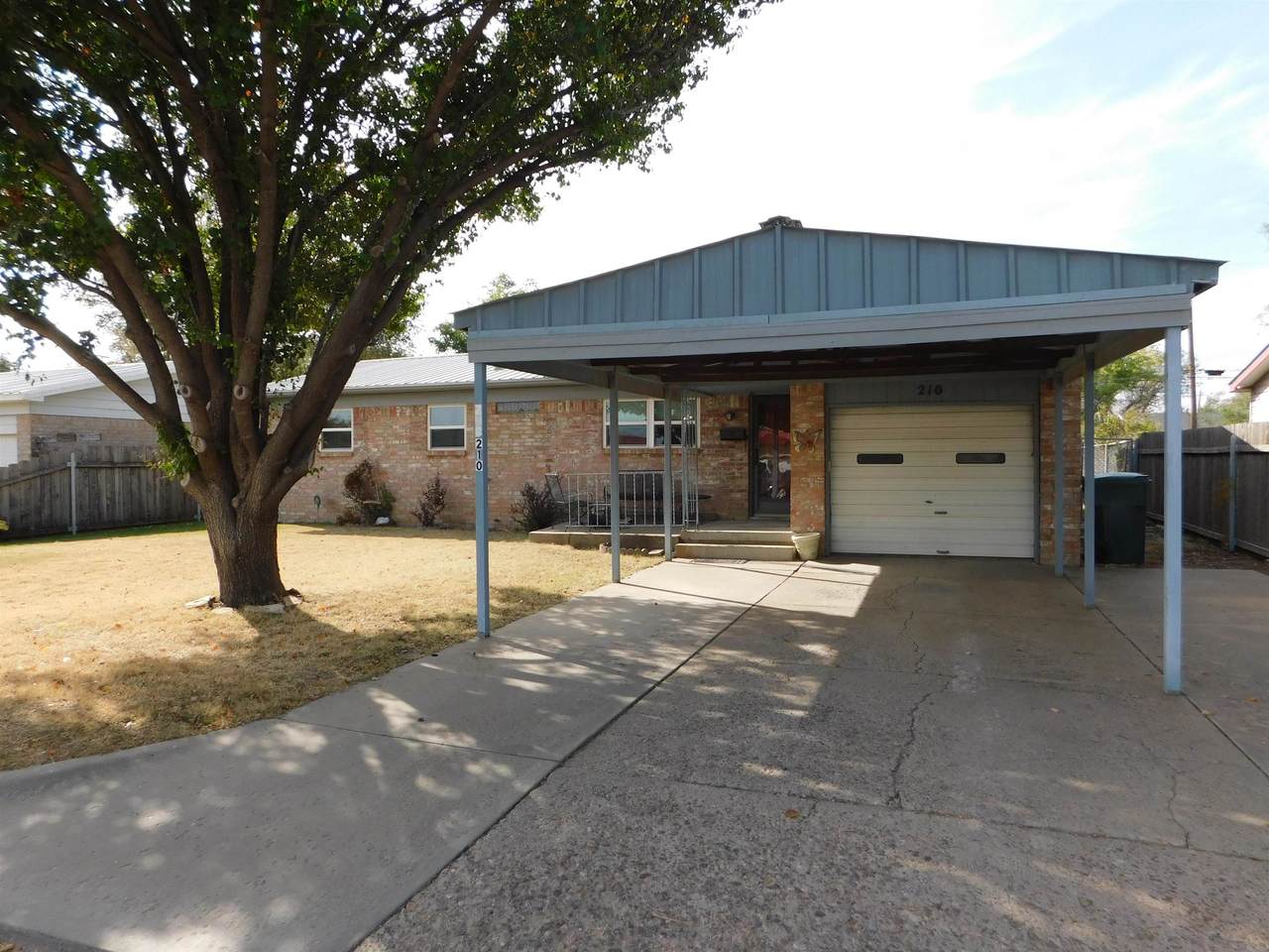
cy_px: 476
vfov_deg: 58.9
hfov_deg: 73.9
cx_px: 634
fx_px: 843
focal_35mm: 23
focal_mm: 4
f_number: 3
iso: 125
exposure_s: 1/800
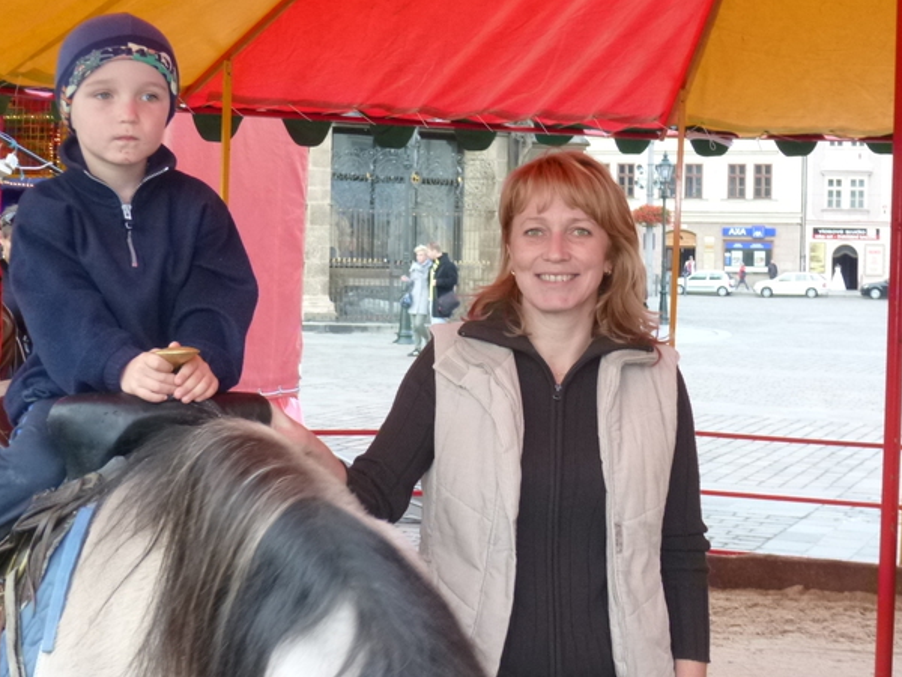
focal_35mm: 64
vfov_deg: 22.9
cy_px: 274
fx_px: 1668
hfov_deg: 30.2
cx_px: 373
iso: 250
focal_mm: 8.6
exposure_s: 1/60
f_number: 4
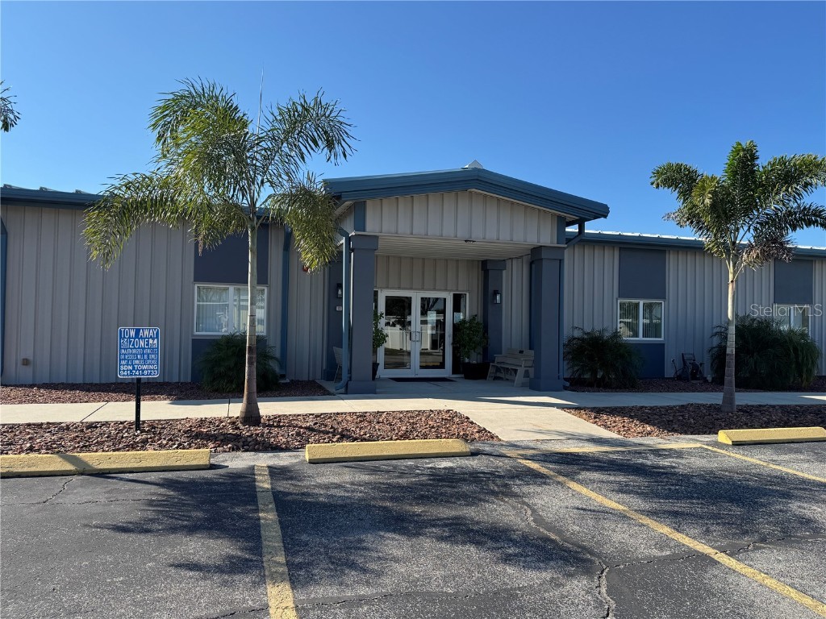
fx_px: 573
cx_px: 413
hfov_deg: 71.6
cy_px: 310
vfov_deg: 56.8
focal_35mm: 24
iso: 80
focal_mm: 6.76
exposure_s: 1/3247
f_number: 1.78
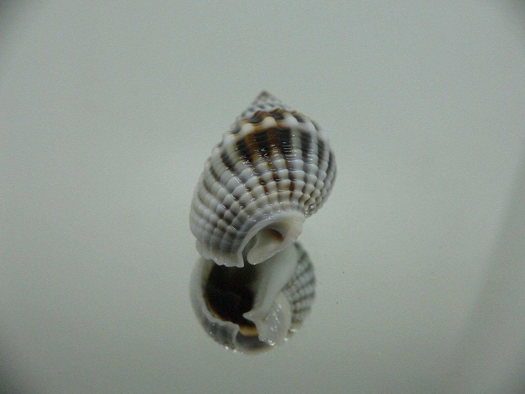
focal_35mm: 35
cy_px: 197
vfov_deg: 40.7
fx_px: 531
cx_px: 262
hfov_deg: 52.6
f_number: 2.8
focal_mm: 4.6
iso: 200
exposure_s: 1/60
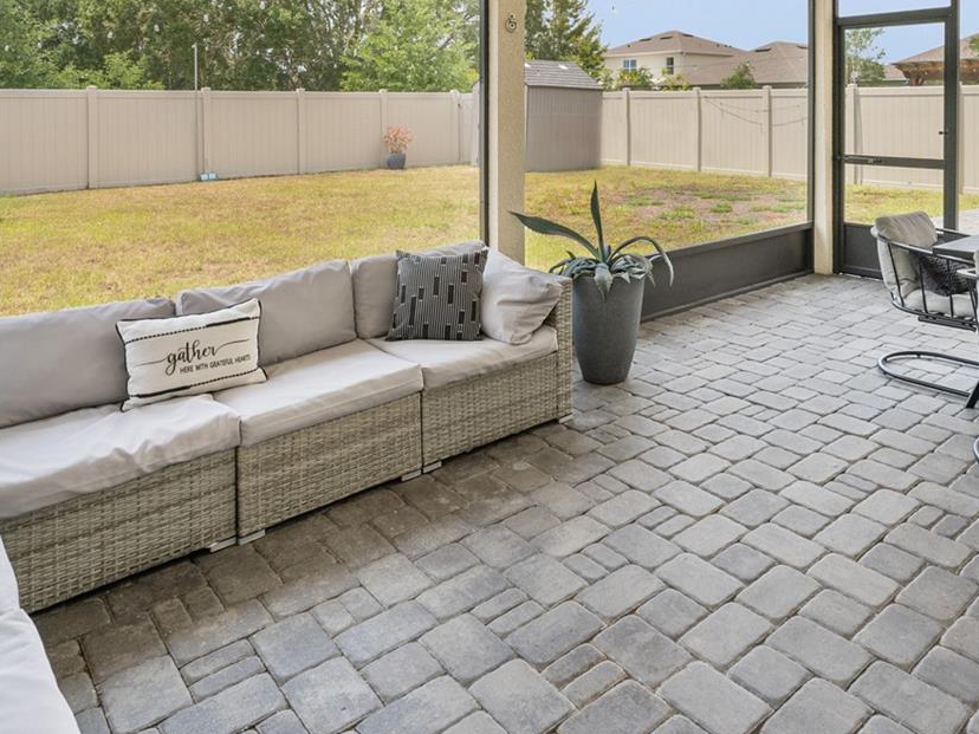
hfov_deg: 66.1
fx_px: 735
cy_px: 110
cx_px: 625
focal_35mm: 26
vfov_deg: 48.8
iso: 400
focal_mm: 14
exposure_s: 1/100
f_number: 7.1
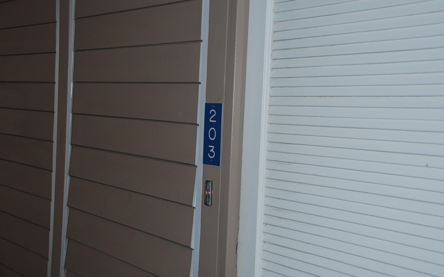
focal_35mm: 50
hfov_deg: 40.3
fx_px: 605
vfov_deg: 25.8
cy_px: 133
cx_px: 220
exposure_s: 1/60
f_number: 4.2
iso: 200
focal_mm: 32
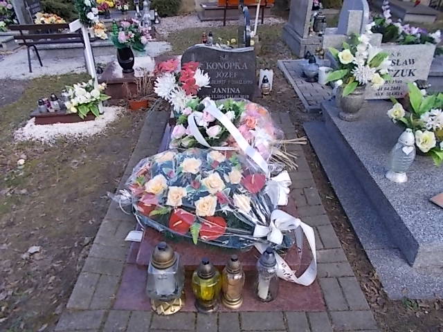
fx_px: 333
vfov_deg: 53.1
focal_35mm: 26
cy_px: 166
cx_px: 222
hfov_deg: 67.3
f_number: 3.2
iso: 80
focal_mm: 4.6
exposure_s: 1/250
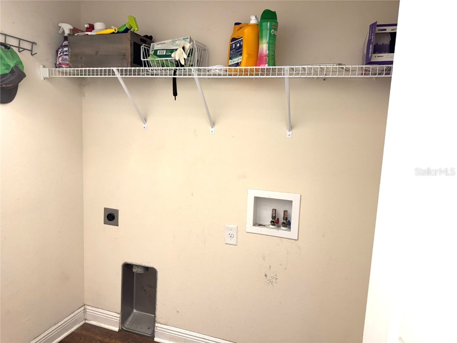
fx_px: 317
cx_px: 228
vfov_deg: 56.8
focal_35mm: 24
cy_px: 172
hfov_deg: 71.6
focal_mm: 6.76
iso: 200
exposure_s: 1/120
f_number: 1.78
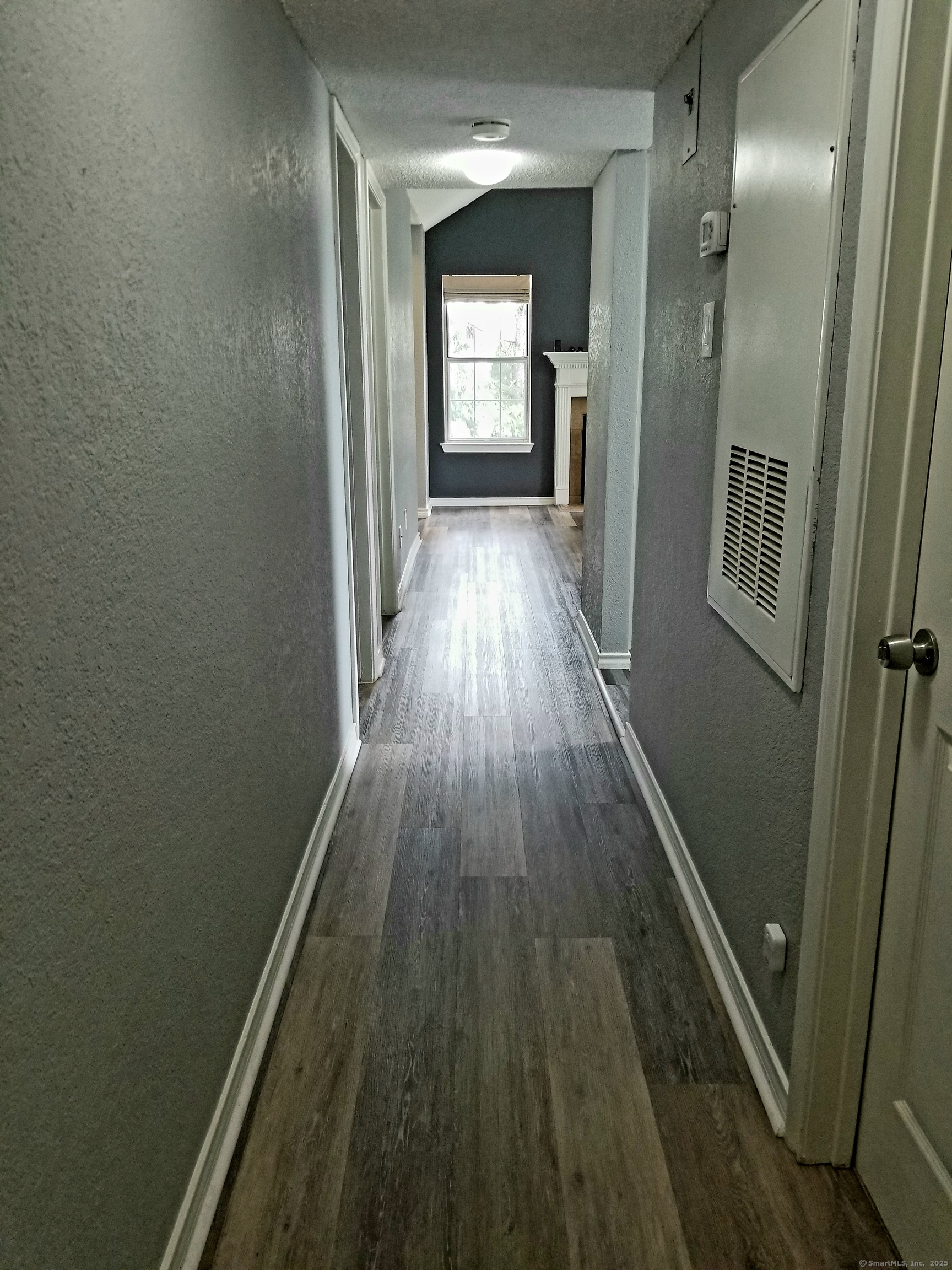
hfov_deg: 53.1
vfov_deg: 67.3
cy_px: 635
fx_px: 953
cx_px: 476
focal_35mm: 26
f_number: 1.7
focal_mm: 4.25
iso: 125
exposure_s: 1/60
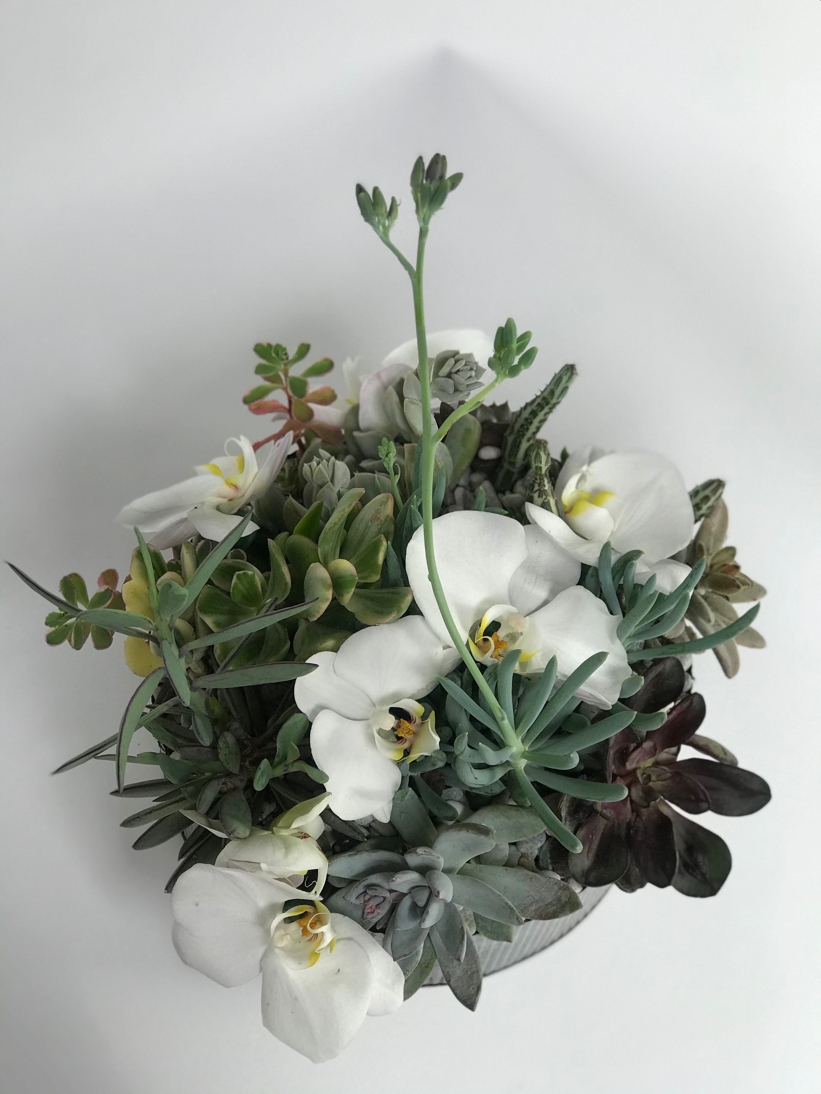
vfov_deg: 33.8
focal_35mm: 57
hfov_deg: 25.7
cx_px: 410
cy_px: 547
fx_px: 1803
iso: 40
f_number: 2.8
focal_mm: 6.6
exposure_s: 1/120
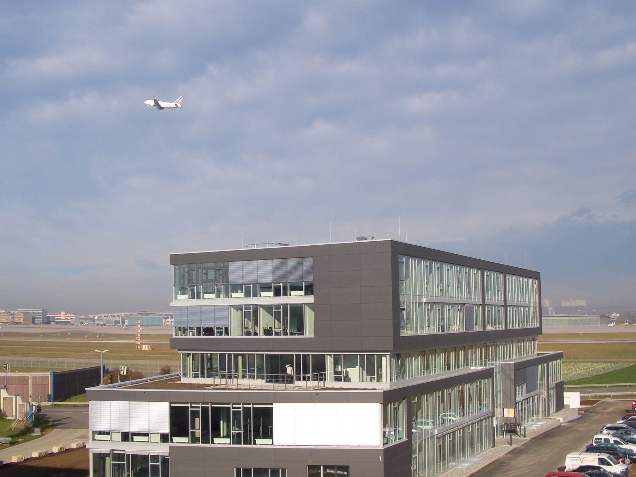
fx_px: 643
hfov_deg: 52.6
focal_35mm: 35
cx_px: 318
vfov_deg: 40.7
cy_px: 238
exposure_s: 1/640
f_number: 4.3
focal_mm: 5.8
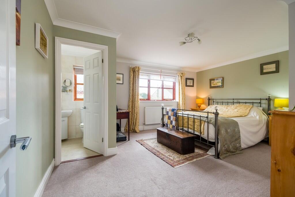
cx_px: 148
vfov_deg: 77.3
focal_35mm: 15
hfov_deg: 100.4
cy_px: 98
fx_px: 123
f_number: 7.1
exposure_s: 1/10
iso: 160
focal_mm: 10.3
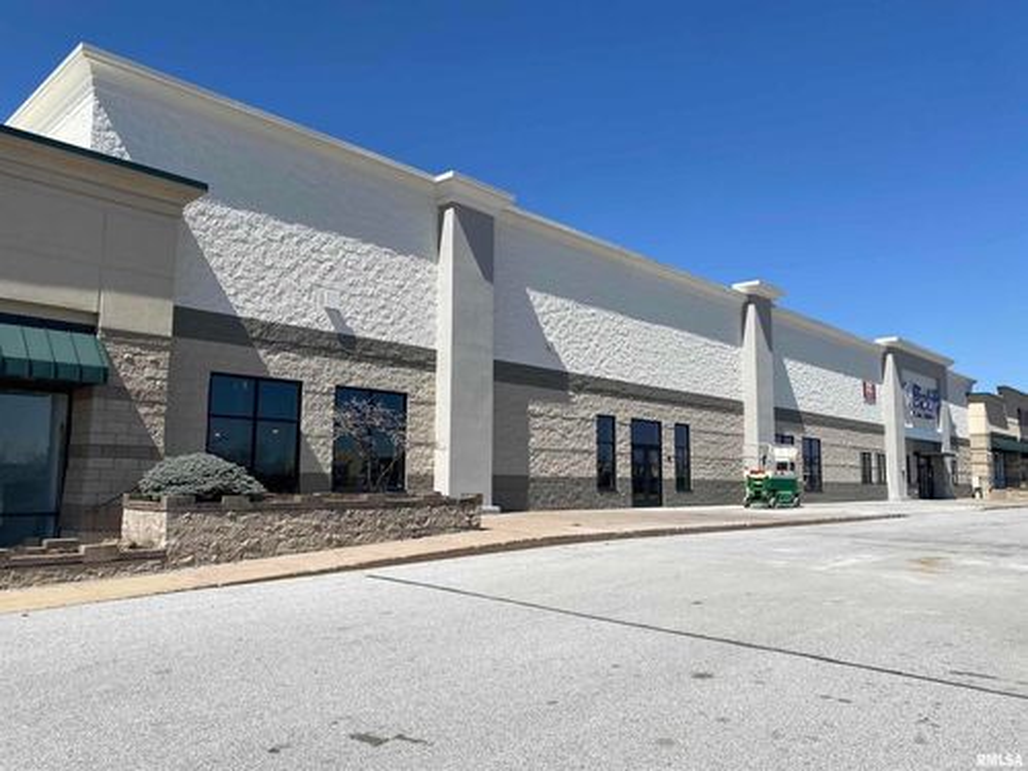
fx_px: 772
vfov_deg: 53.1
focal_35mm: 26
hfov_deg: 67.3
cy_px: 386
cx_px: 514
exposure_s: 1/3984
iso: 32
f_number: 1.8
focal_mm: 4.25
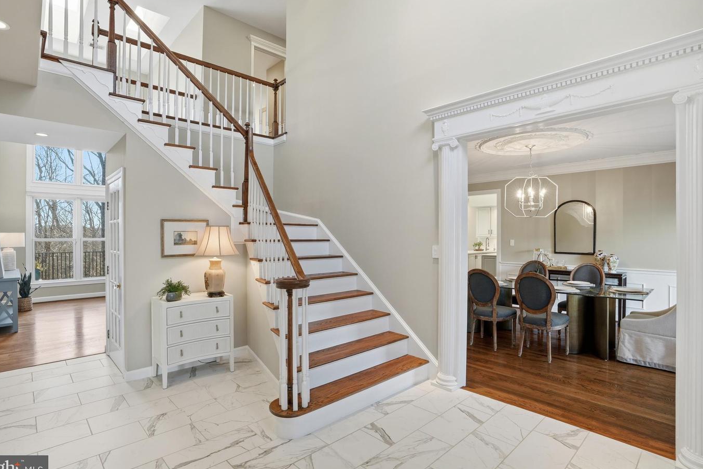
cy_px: 233
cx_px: 341
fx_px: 332
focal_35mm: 17
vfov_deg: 70.5
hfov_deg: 93.2
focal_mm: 16
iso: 400
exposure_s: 1/100
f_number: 8
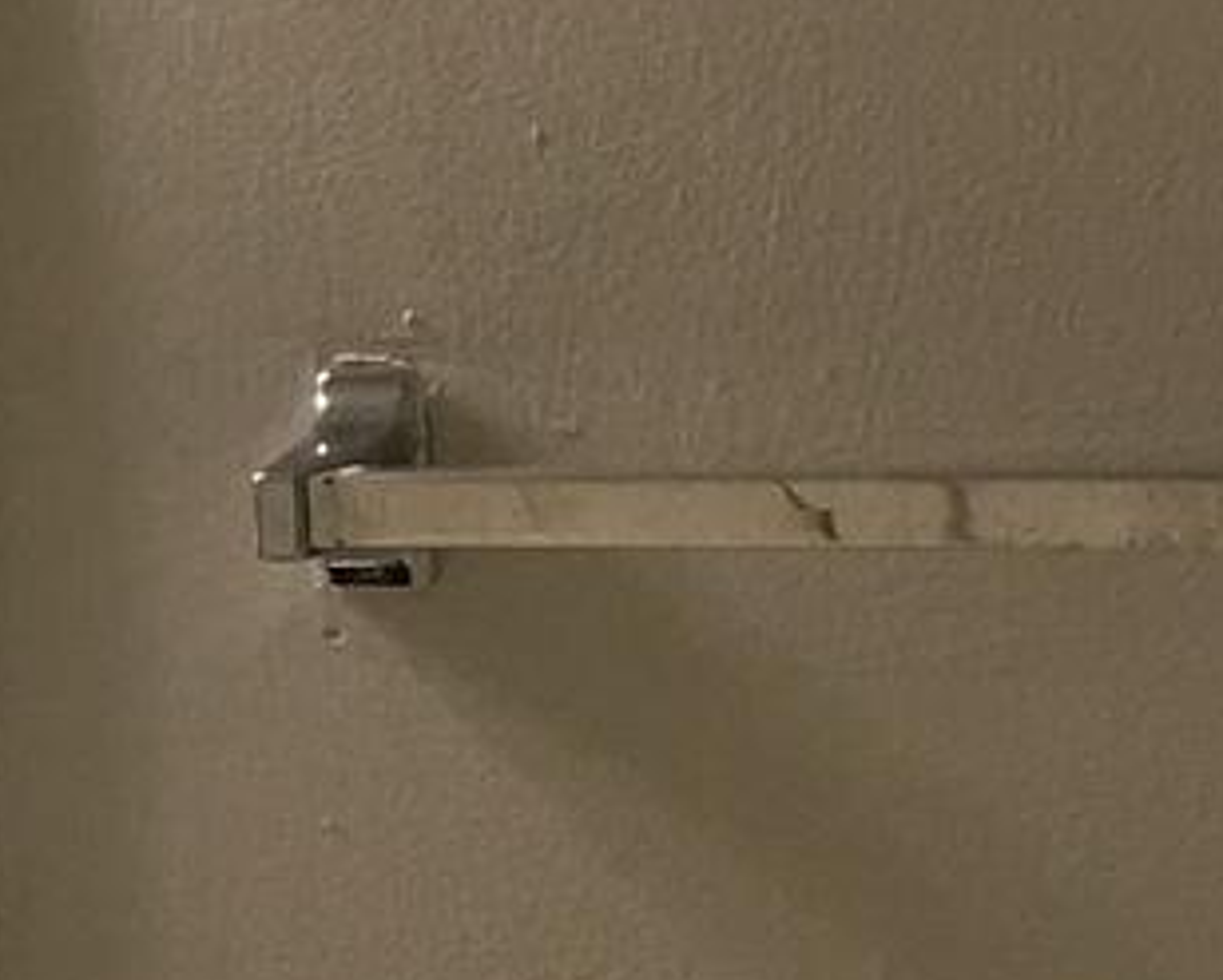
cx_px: -1616
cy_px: 845
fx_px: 6811
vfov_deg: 8.2
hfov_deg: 9.3
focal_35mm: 188
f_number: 2.2
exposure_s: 1/30
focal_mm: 4.15
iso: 40
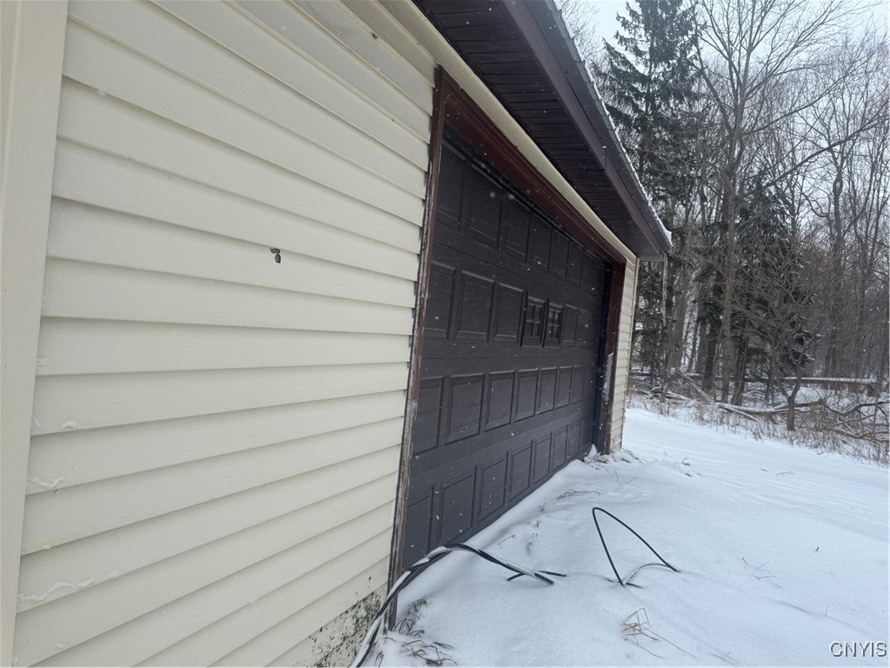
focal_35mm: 24
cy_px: 334
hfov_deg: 71.6
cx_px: 445
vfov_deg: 56.8
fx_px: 617
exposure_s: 1/1366
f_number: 1.78
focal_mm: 6.76
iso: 80
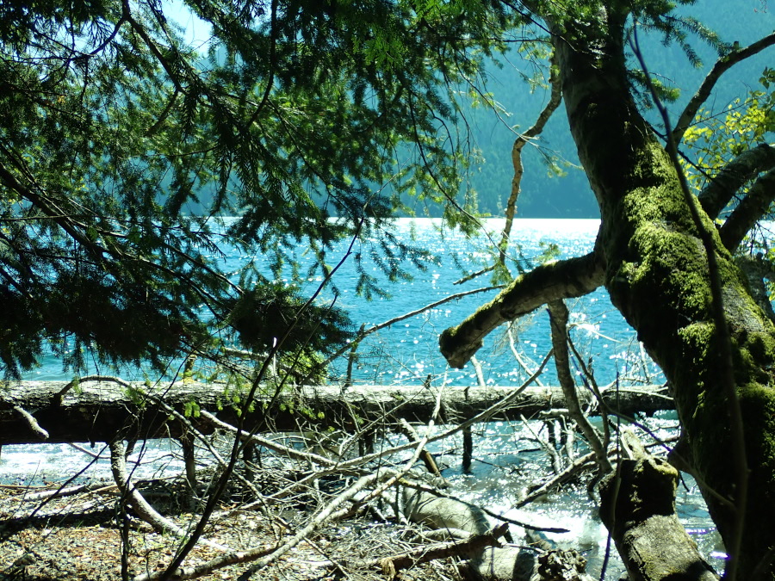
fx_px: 985
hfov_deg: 42.9
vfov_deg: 32.9
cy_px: 290
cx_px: 388
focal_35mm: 44
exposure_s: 1/400
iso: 100
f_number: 2.9
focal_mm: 7.84
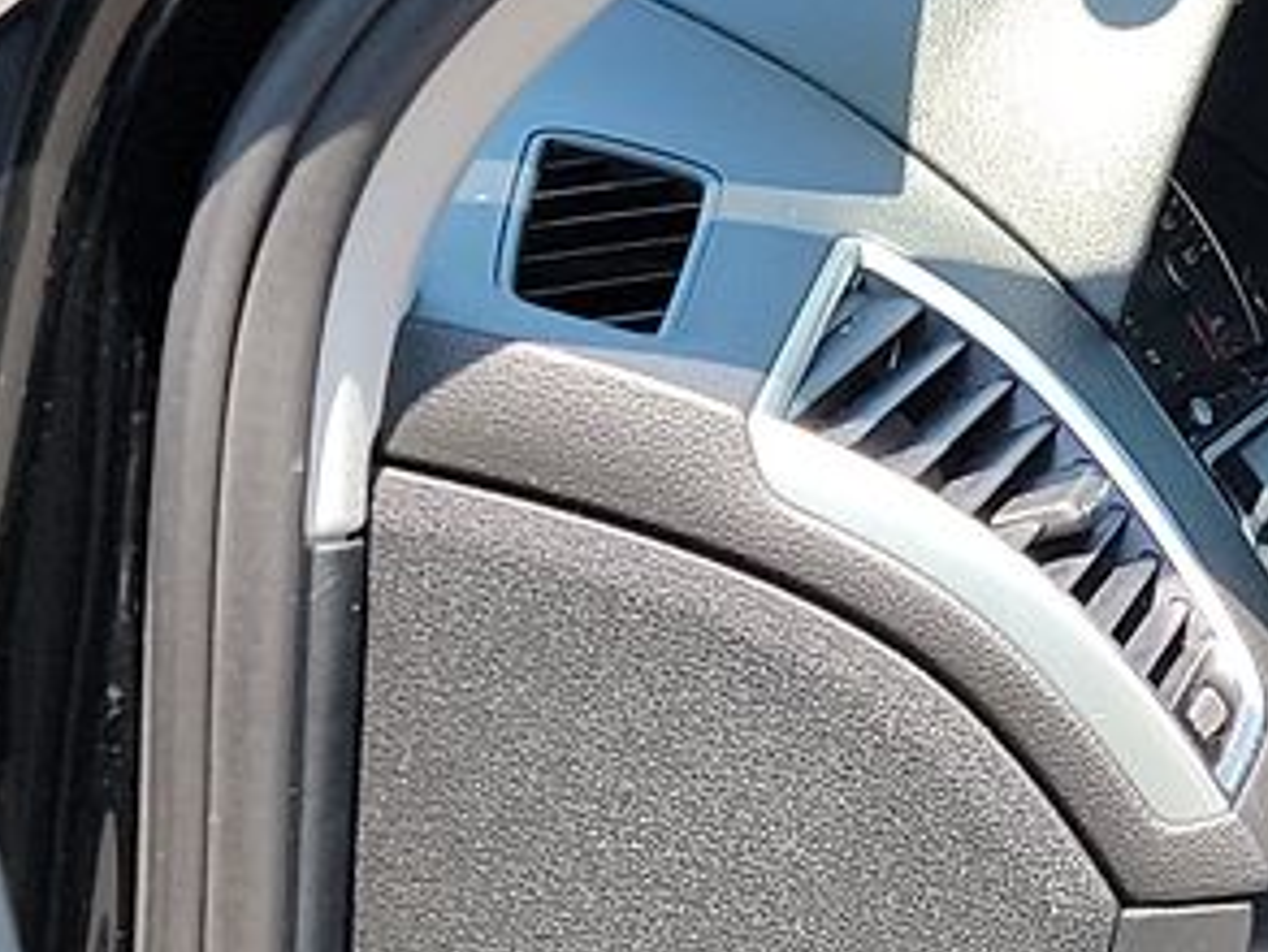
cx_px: 2735
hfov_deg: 12.7
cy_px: 887
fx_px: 4801
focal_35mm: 131
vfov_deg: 11.2
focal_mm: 6.7
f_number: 1.8
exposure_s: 1/119
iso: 64
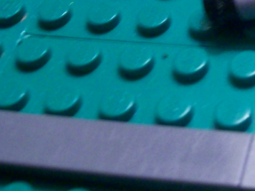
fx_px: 818
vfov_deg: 13.0
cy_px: -45
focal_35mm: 111
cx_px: 361
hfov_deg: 16.4
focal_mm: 6
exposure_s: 1/16
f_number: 2.7
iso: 160
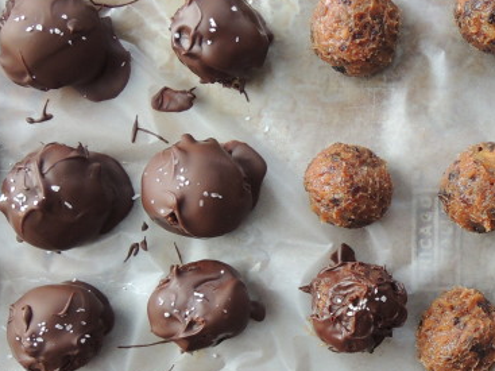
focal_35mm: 67
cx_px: 425
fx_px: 958
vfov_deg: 21.9
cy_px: 239
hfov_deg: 28.1
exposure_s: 1/30
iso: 220
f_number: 2.8
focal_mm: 4.3
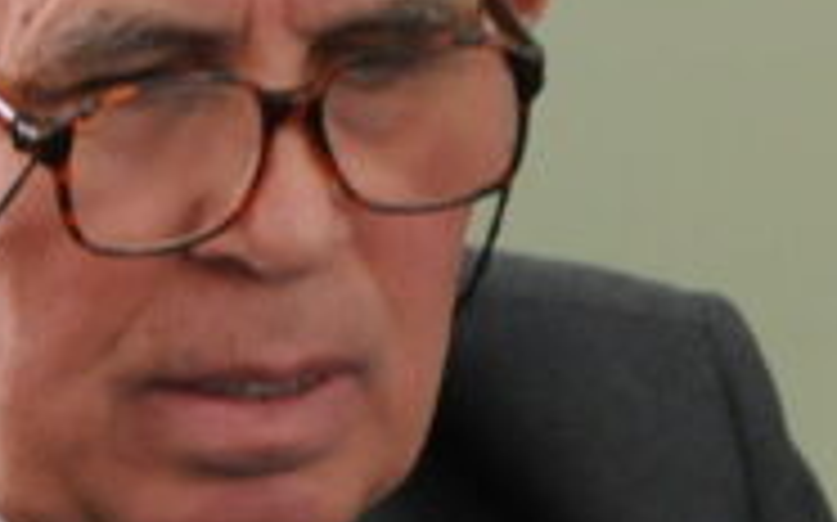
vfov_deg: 1.9
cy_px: 639
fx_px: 15365
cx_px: 153
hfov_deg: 3.1
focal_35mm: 674
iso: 1600
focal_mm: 80
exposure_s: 1/60
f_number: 5.6
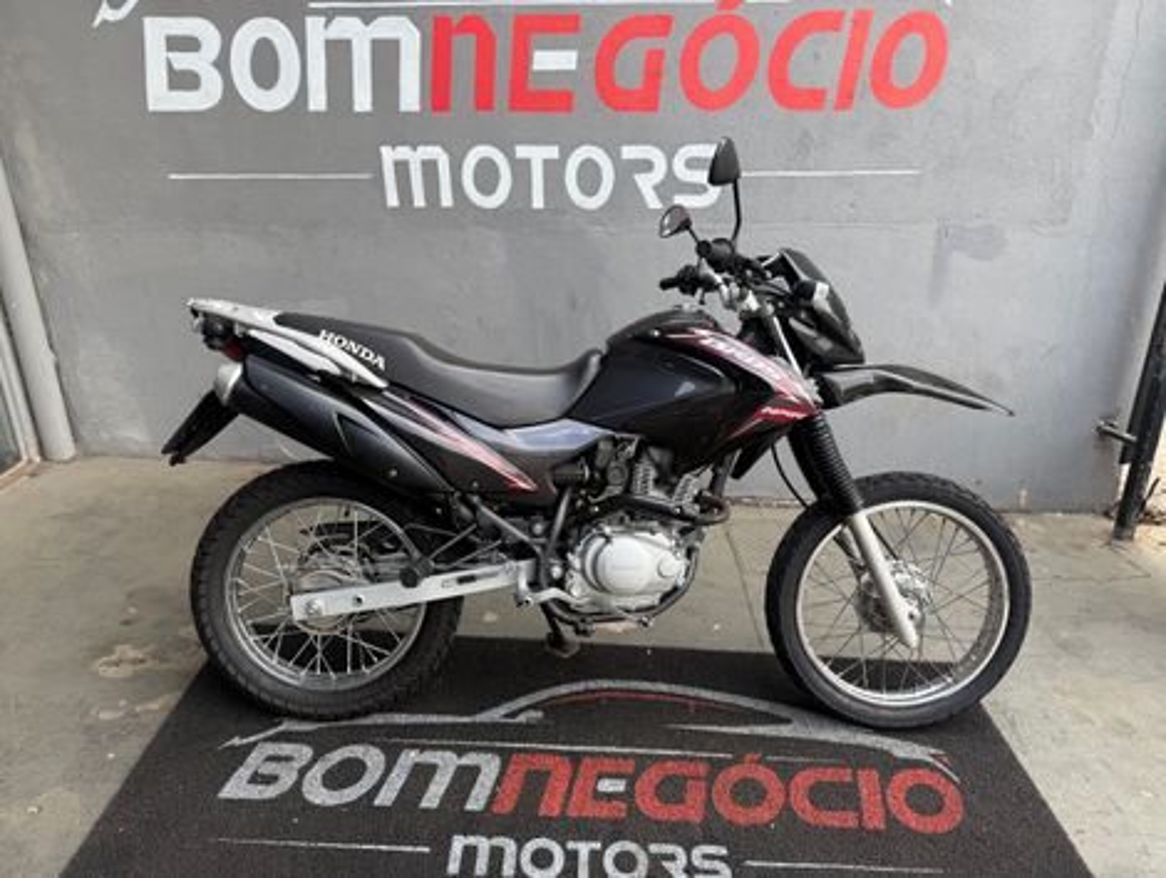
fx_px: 810
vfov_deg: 56.9
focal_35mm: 24
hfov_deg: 71.5
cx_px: 583
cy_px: 439
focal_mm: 6.76
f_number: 1.78
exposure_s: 1/397
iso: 80
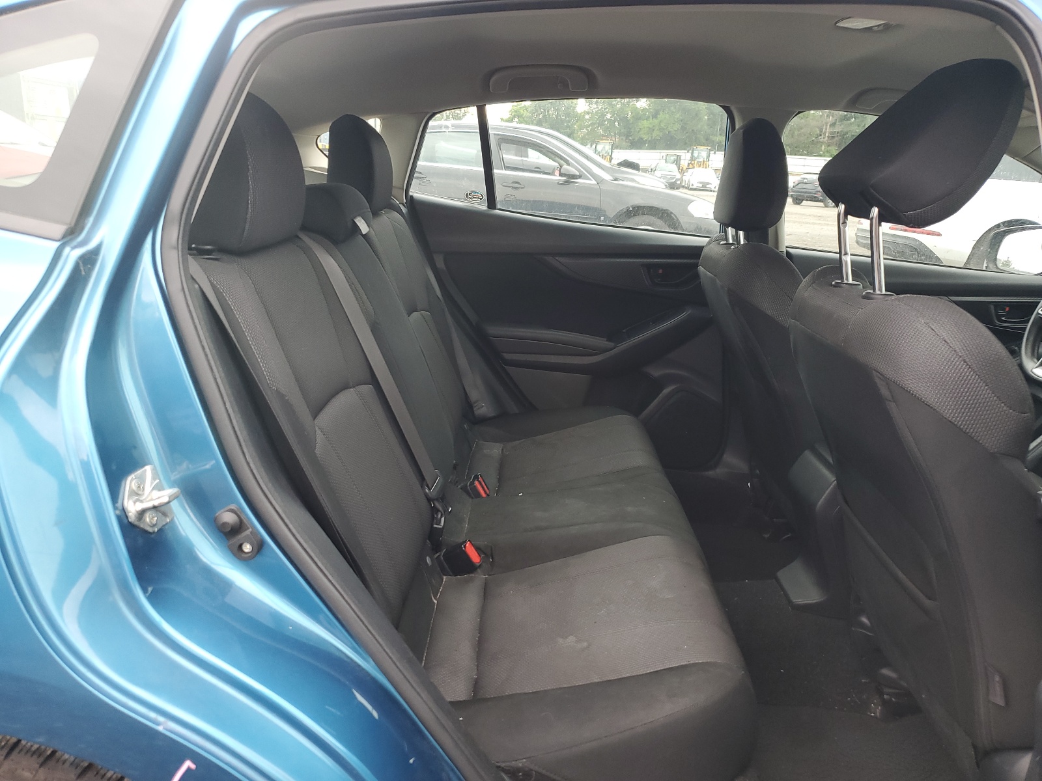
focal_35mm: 26
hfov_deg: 67.3
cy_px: 390
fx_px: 783
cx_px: 521
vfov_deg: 53.1
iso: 60
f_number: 1.5
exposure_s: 1/120
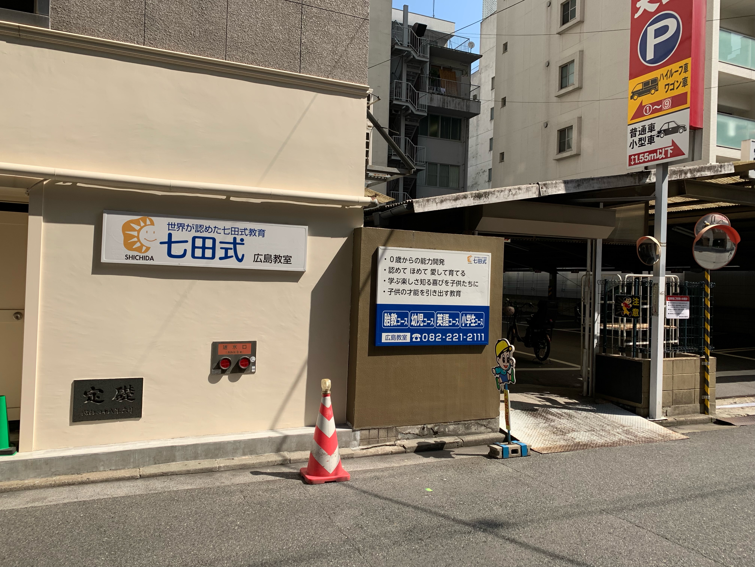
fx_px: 567
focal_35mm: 26
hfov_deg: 67.3
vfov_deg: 53.1
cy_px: 284
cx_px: 378
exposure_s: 1/1953
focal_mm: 4.25
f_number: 1.8
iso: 25
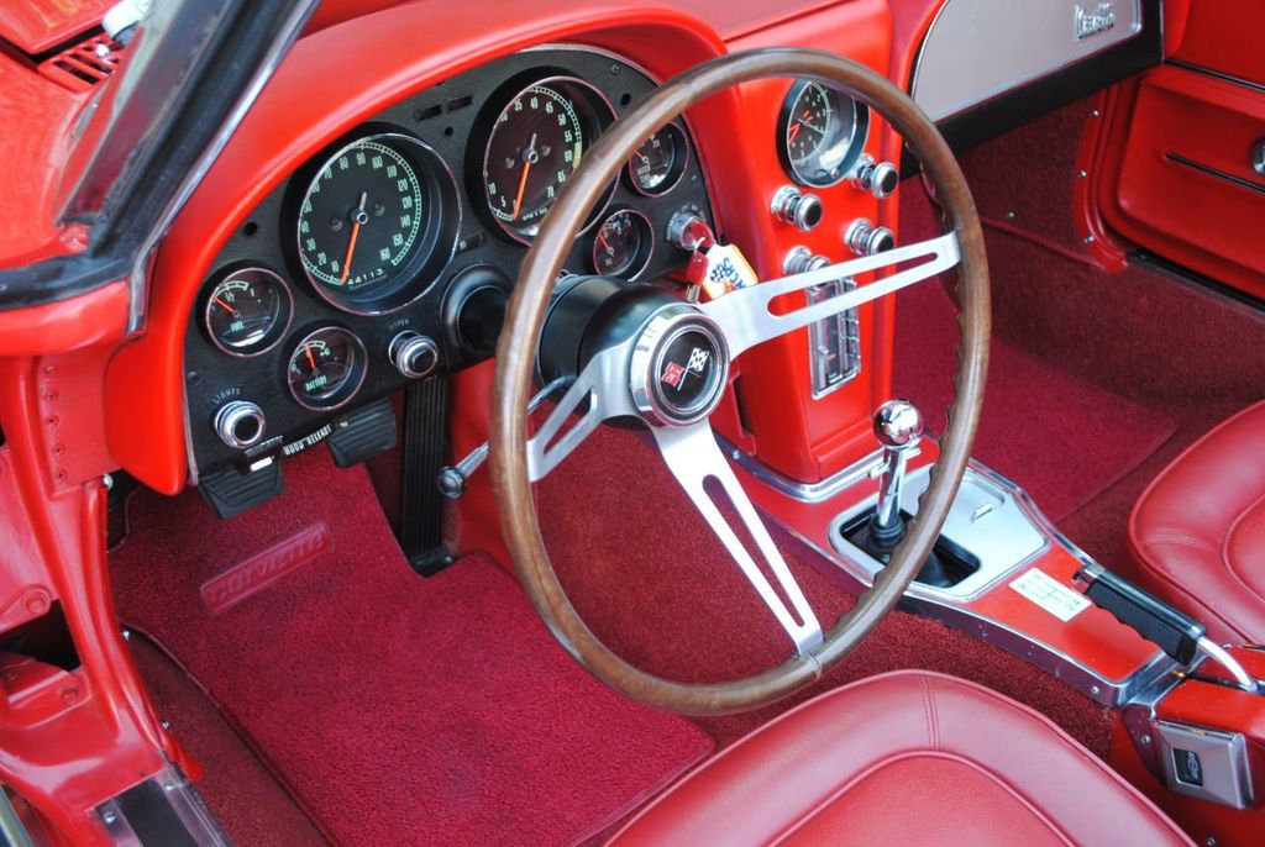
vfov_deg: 34.3
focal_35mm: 39
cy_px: 424
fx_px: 1372
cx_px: 632
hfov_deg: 49.5
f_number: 4.2
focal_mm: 26
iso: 200
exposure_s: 1/40
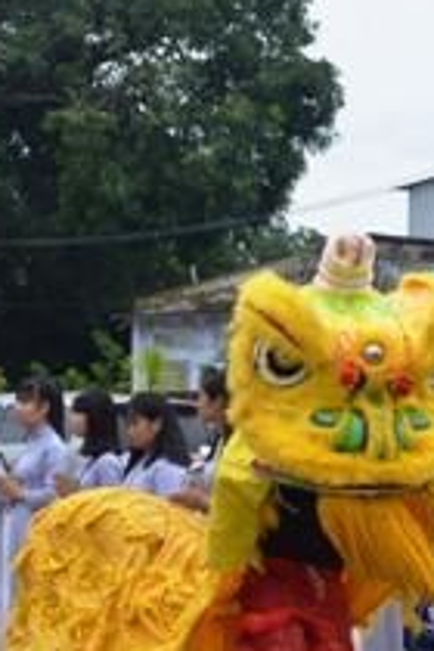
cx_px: 56
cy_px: 425
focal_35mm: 133
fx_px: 2396
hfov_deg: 10.3
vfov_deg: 15.4
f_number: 9
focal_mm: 29
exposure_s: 1/125
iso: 400
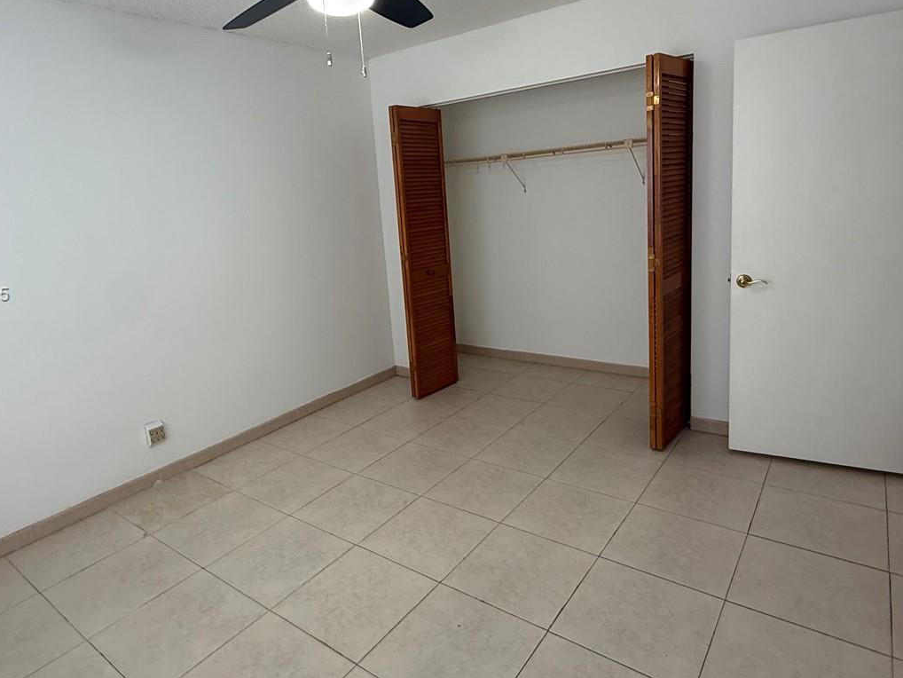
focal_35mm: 22
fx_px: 574
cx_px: 435
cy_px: 296
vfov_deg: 60.9
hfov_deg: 76.3
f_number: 2.2
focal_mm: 2.22
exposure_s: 1/120
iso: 200
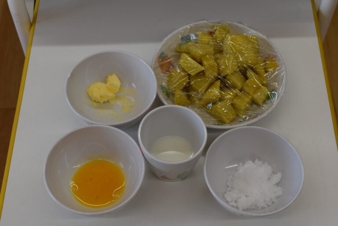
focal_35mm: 60
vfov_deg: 22.6
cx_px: 169
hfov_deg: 33.4
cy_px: 113
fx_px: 563
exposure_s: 1/250
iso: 400
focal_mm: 40
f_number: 8
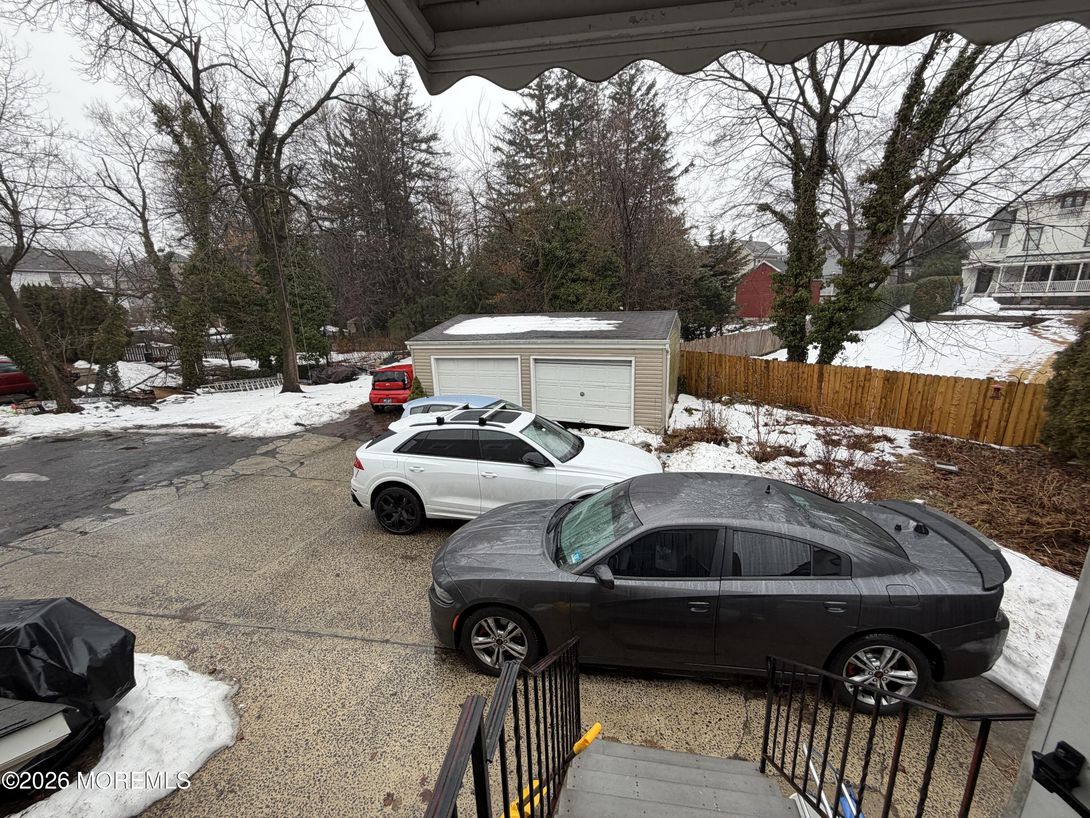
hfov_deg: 102.1
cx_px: 545
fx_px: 441
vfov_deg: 85.7
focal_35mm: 14
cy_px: 409
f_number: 2.2
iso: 50
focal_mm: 2.22
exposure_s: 1/294
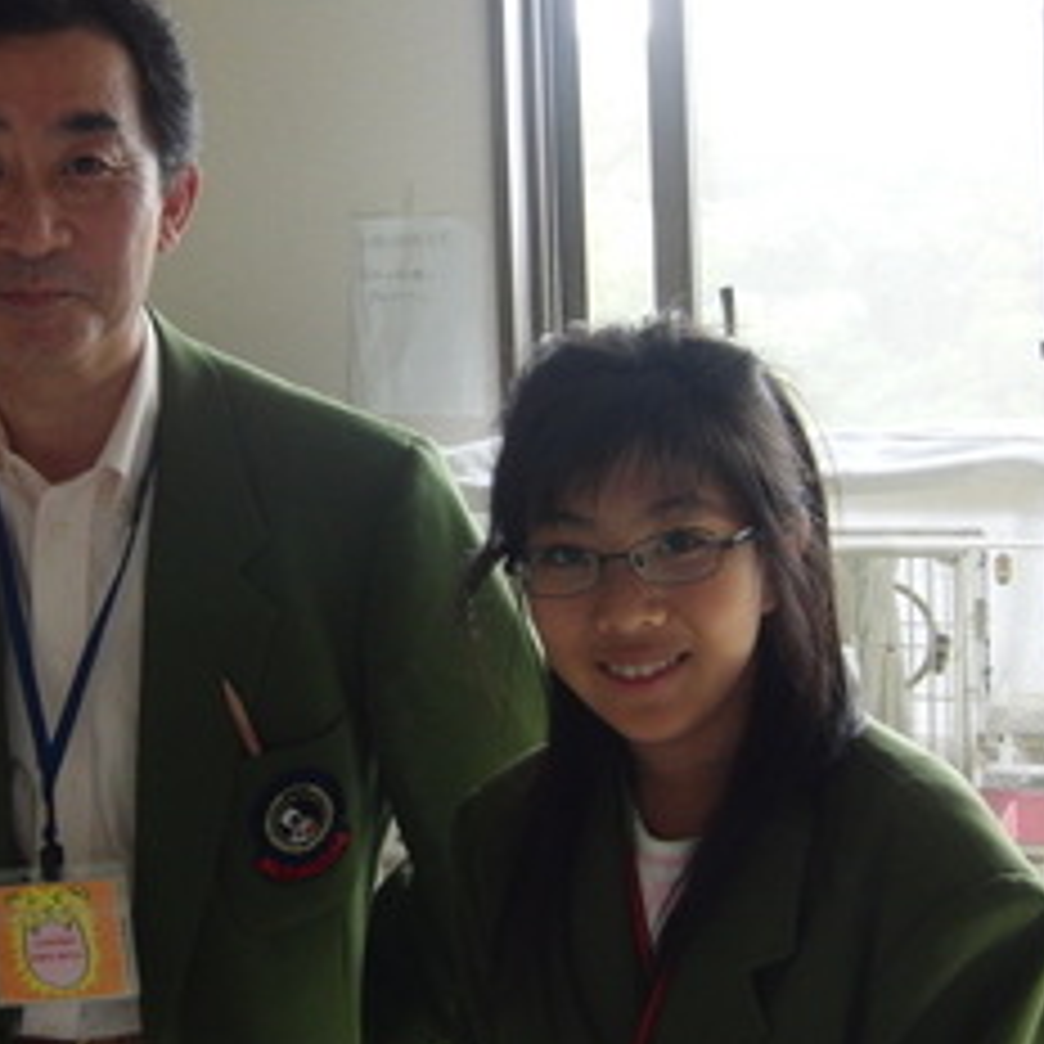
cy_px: 439
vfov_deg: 30.5
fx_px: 1911
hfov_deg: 30.2
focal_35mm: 56
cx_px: 315
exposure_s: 1/30
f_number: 3.6
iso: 400
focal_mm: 6.1
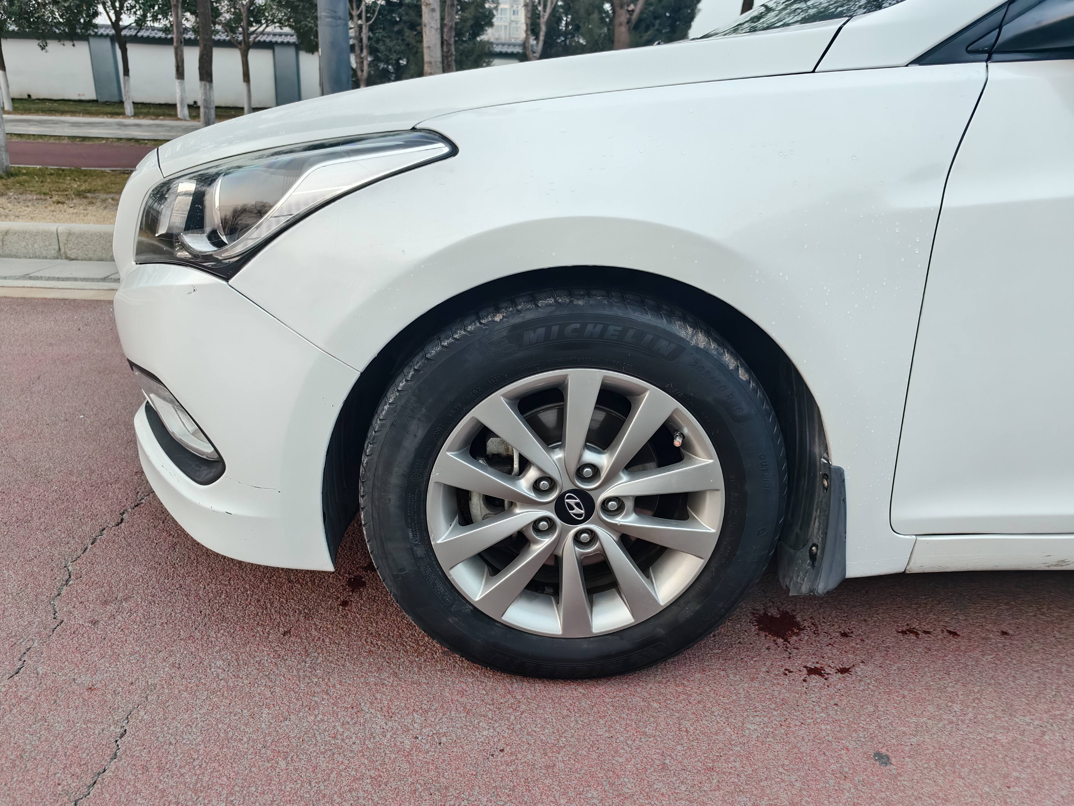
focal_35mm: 24
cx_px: 517
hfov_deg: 71.6
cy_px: 403
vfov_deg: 56.8
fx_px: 745
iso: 449
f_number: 1.57
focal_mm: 5.6
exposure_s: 1/500
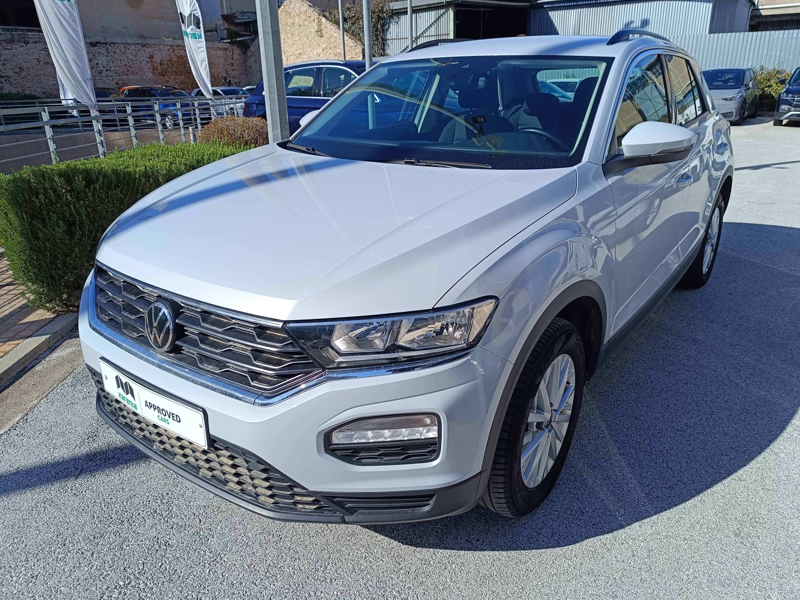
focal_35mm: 25
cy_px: 300
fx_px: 578
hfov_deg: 69.4
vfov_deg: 54.9
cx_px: 415
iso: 55
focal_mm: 5.59
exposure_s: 1/1290
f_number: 1.88
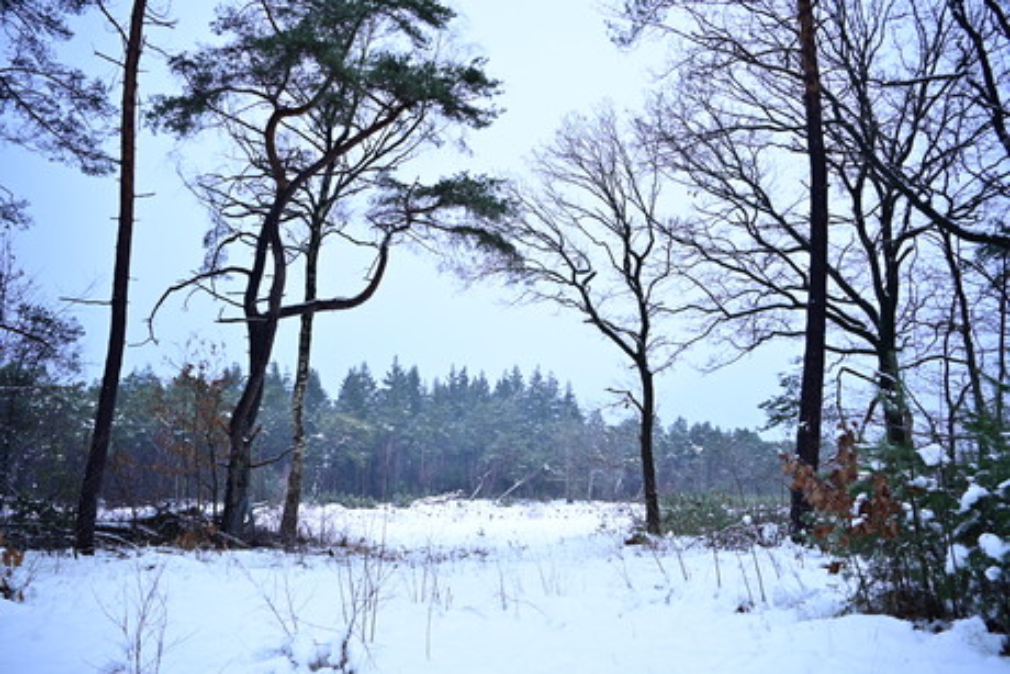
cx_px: 505
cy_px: 337
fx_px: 1010
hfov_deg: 53.1
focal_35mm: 36
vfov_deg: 36.9
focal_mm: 24
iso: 250
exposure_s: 1/250
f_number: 3.2
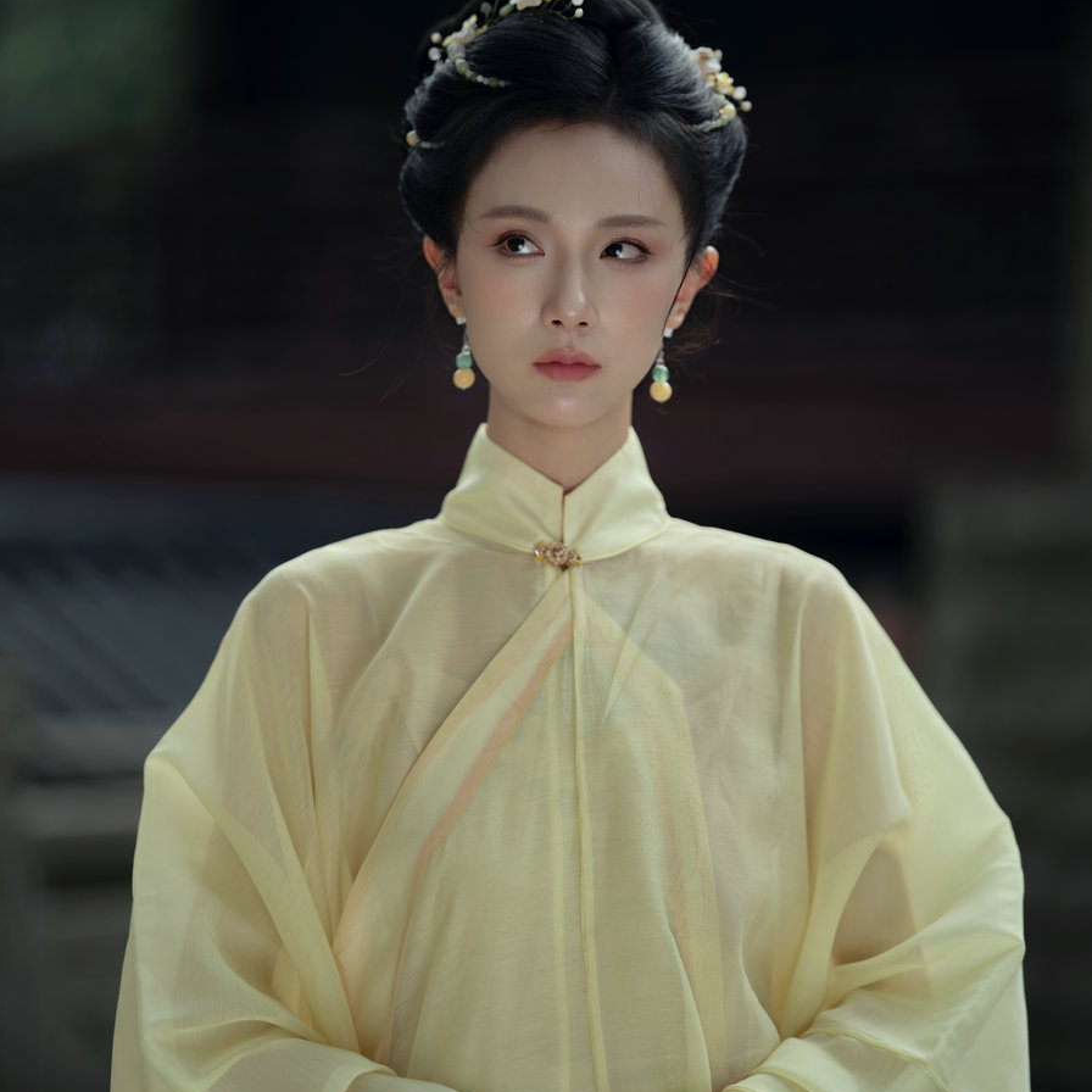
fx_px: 3676
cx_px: 546
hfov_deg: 16.9
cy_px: 572
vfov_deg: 16.9
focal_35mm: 103
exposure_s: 1/500
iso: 200
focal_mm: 110
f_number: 2
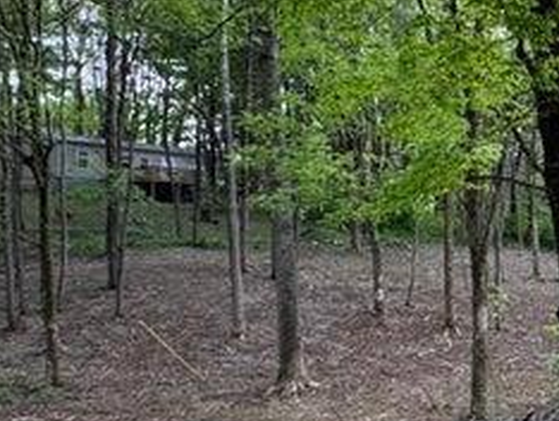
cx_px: 744
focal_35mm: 51
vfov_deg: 28.6
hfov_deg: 29.4
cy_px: 227
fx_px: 824
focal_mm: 2.22
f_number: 2.2
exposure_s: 1/99
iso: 100
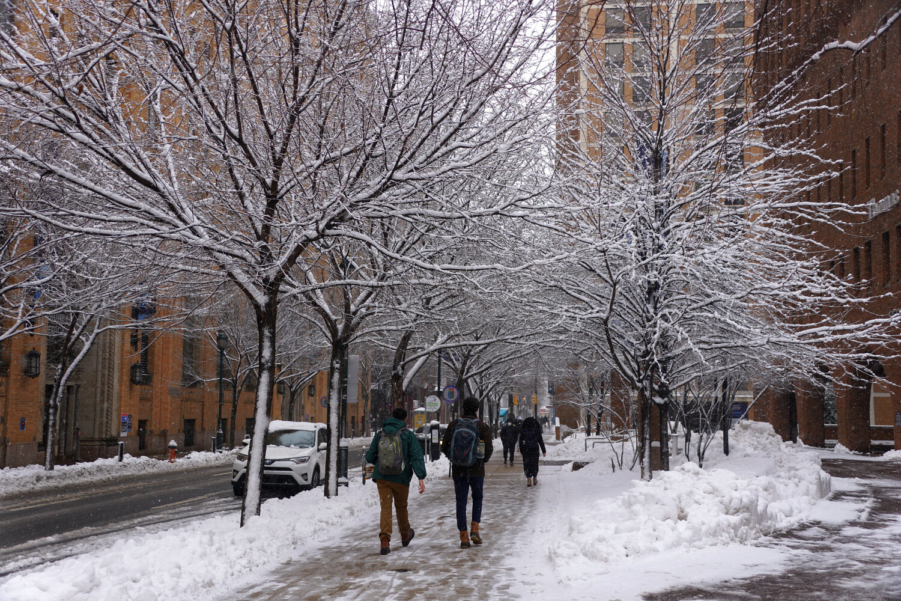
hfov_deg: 46.4
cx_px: 450
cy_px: 300
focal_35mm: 42
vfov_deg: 31.9
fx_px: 1051
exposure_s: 1/200
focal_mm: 28
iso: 100
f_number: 4.5
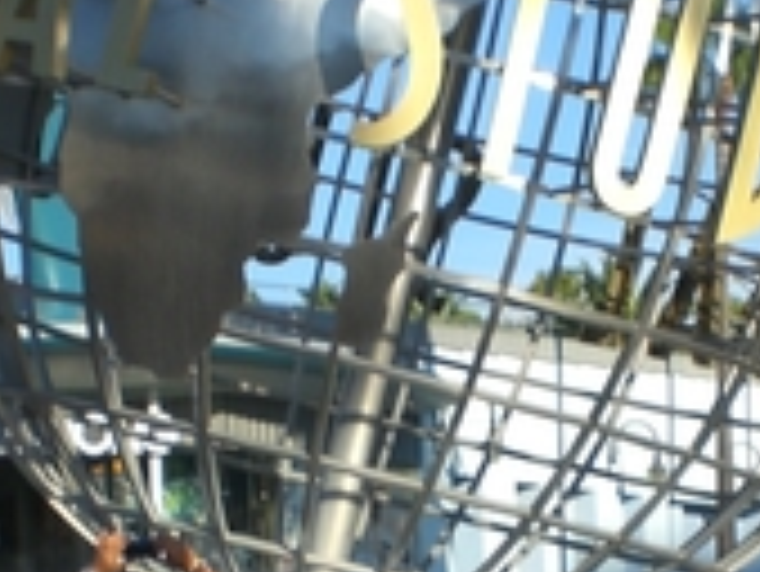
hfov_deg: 14.6
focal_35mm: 135
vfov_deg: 10.8
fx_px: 2966
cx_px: 463
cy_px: 649
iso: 50
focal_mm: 6.3
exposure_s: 1/320
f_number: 4.4
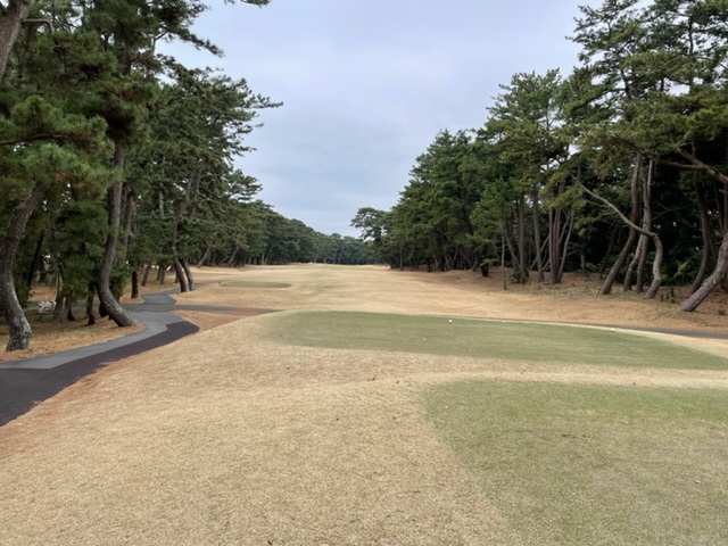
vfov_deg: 53.1
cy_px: 273
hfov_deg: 67.3
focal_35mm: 26
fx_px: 547
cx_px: 364
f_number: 1.6
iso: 32
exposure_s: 1/1147
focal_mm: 4.2
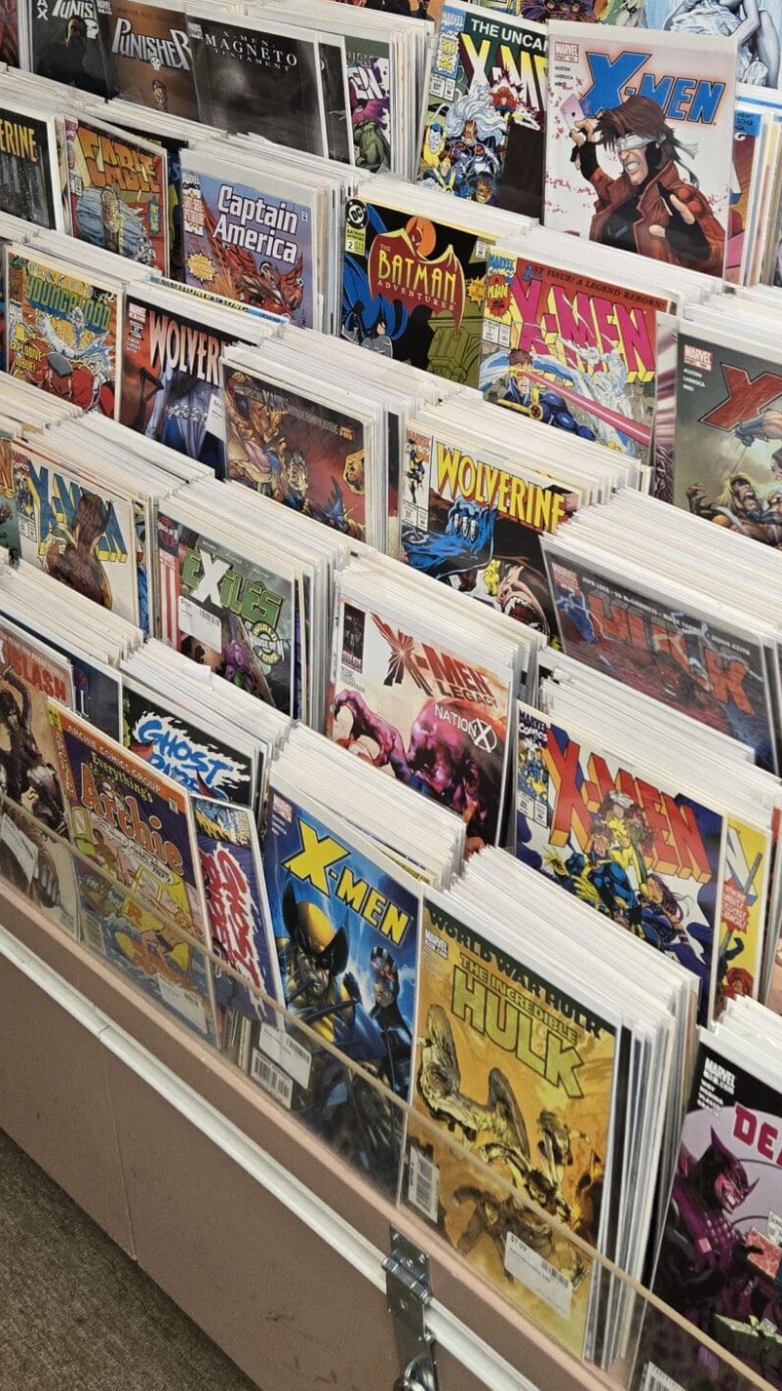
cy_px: 437
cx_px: 454
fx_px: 1659
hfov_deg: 26.5
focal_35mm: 45
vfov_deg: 44.6
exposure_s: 1/120
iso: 320
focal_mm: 5.4
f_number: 1.8
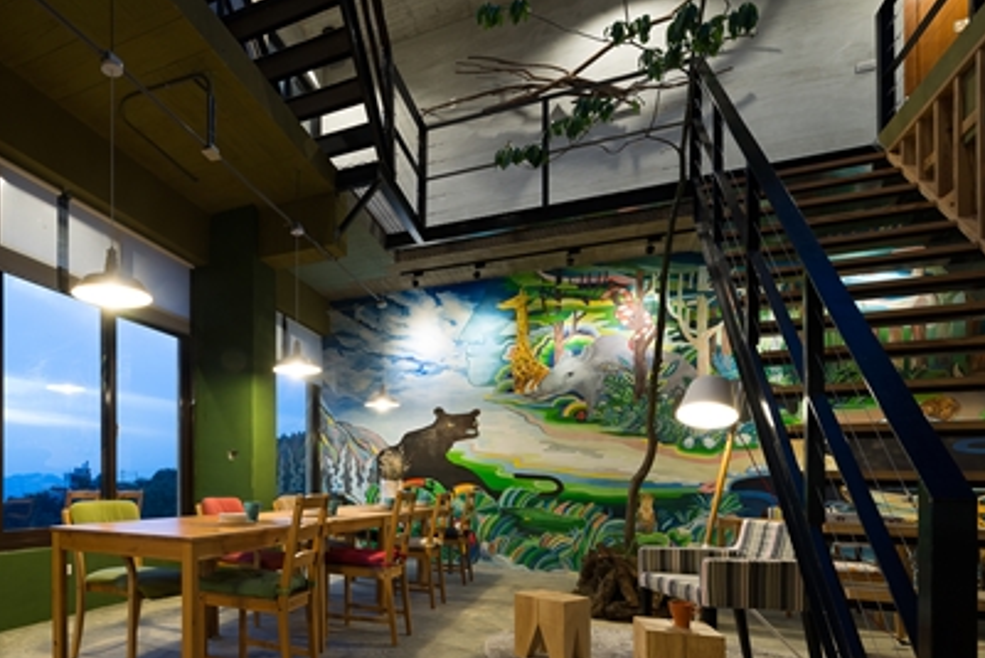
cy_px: 414
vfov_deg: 58.7
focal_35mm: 21
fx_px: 575
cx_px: 259
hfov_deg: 75.9
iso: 200
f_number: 11
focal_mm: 14
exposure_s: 1
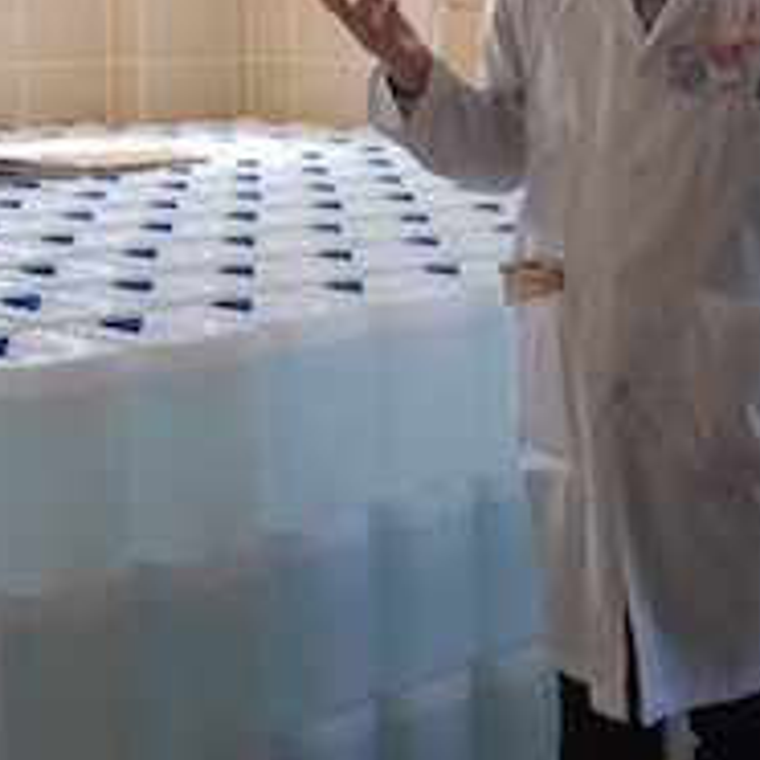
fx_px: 1962
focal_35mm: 79
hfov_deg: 21.9
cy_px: 196
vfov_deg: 21.7
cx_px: 433
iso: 800
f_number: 3.5
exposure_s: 1/100
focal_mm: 18
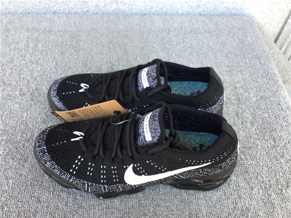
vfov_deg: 45.4
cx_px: 146
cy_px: 109
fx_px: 261
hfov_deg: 58.4
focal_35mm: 31
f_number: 2.4
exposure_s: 1/50
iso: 32
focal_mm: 3.3
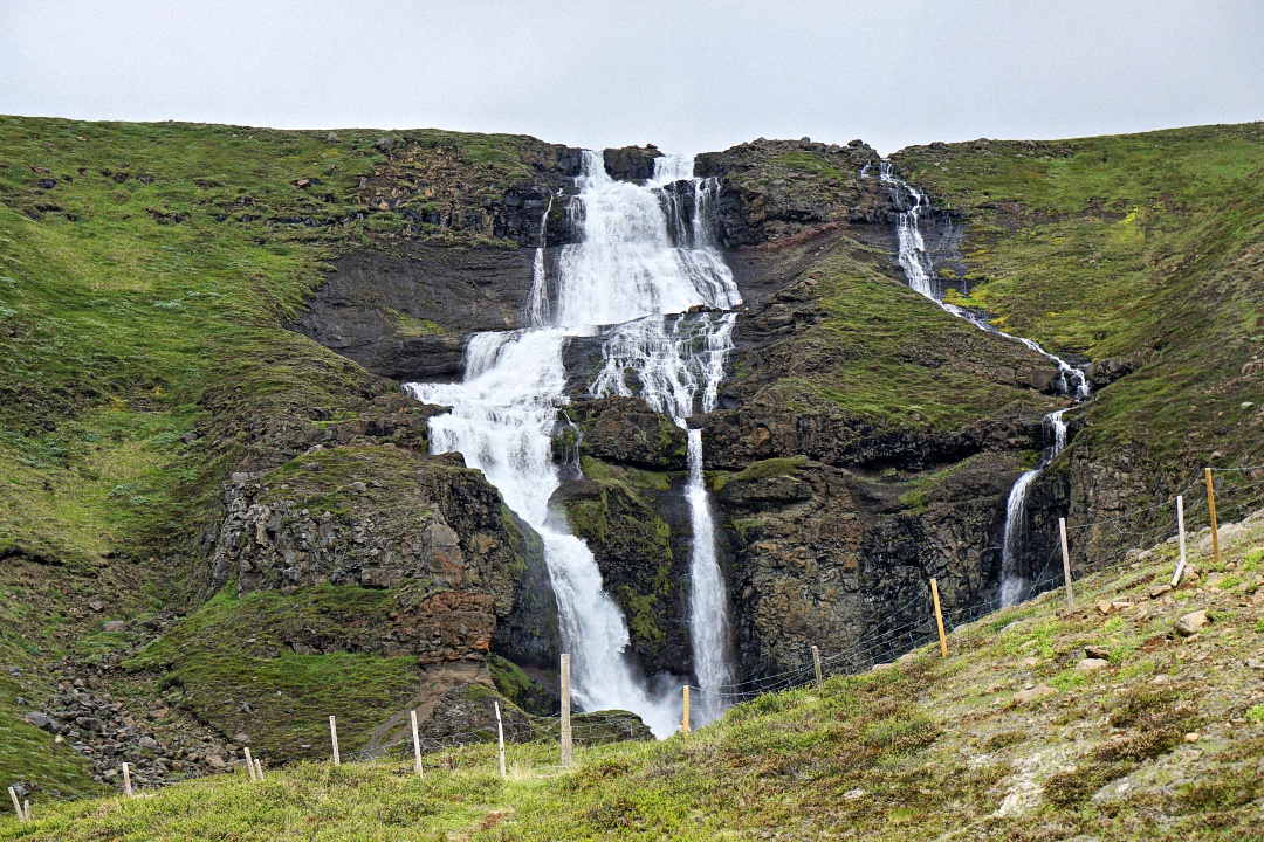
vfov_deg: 13.0
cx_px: 632
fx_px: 3686
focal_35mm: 105
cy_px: 421
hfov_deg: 19.5
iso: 100
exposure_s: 1/250
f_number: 8
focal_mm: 70
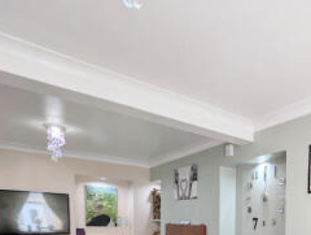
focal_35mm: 29
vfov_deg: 41.2
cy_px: 242
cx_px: 276
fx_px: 261
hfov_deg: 54.2
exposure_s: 1/17.1
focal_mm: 2.23
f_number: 1.95
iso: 37
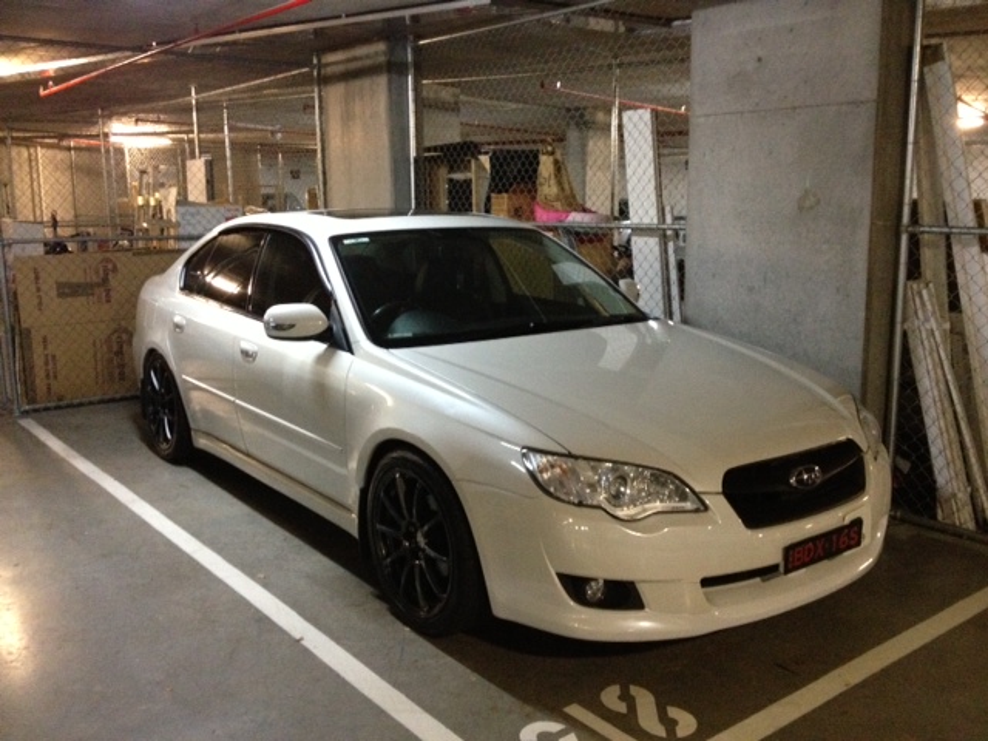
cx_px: 494
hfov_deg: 52.6
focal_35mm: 35
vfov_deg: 40.7
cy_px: 370
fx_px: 999
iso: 500
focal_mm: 4.28
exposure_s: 1/15
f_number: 2.4
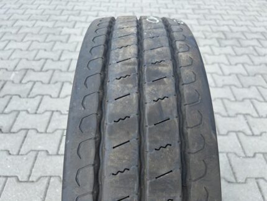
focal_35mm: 26
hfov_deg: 67.3
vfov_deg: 53.1
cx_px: 134
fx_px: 201
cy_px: 100
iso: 50
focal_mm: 5.7
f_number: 1.5
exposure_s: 1/1147
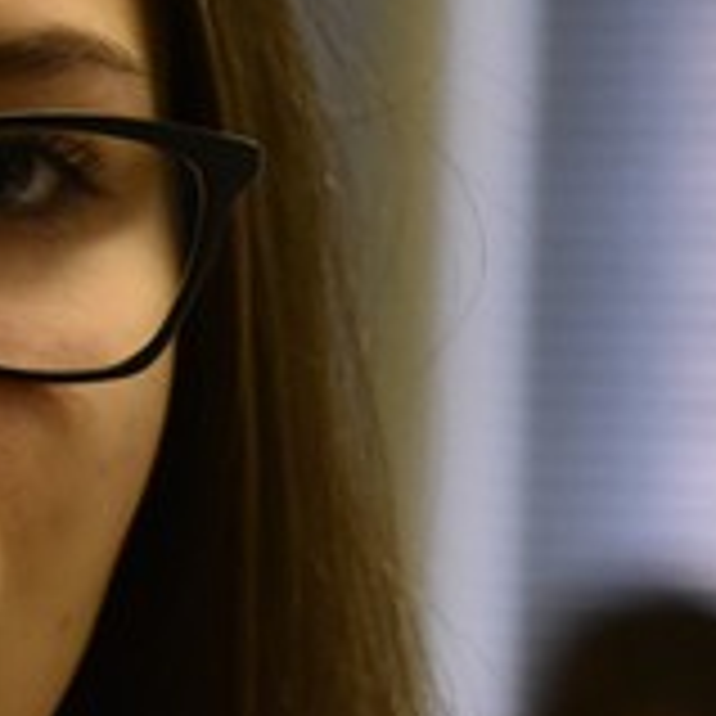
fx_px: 8729
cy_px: 466
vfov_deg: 4.7
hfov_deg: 4.7
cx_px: -288
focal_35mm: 373
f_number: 4.5
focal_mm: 85
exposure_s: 1/400
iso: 5000
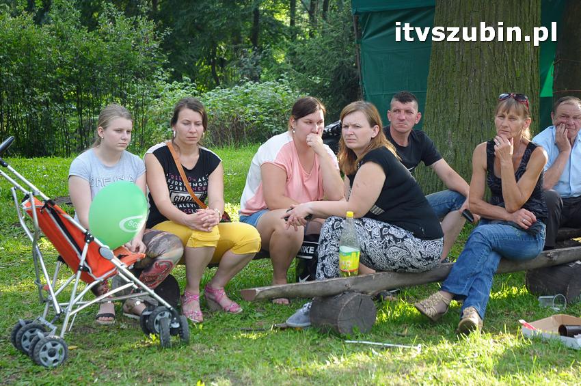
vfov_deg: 16.2
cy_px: 193
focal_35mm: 84
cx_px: 290
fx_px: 1354
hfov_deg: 24.2
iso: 640
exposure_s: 1/250
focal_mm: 56
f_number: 4.5
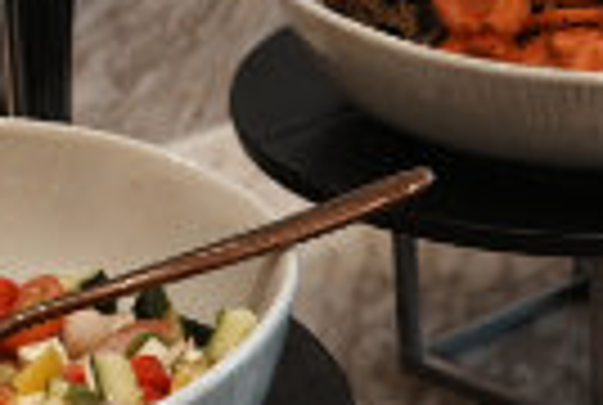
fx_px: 2249
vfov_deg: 9.9
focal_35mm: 134
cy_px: 628
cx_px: 634
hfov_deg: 15.0
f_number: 2.5
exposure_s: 1/50
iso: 500
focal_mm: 15
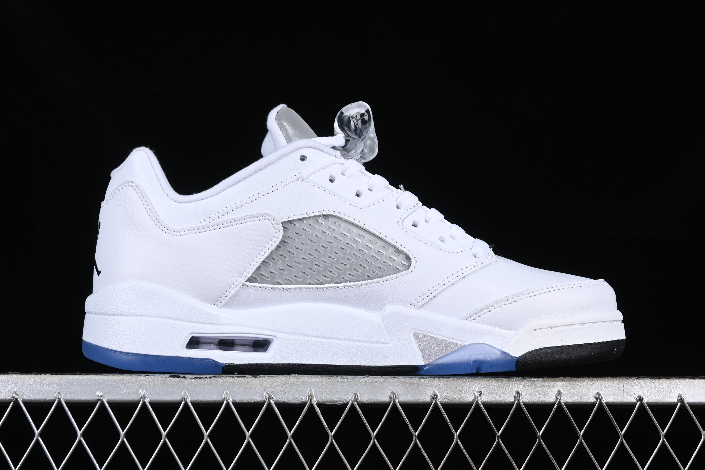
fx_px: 1469
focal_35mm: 75
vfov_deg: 18.2
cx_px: 352
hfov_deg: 27.0
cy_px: 235
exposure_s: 1/100
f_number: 8
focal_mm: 50
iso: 160
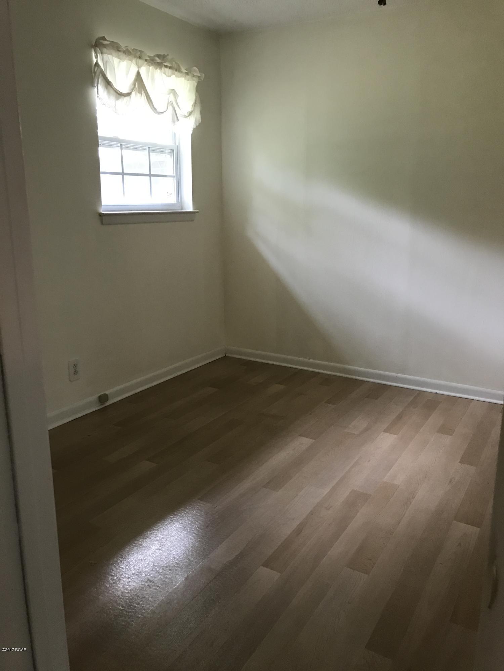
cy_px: 336
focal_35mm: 28
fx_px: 544
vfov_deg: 63.4
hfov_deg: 49.7
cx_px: 252
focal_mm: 3.99
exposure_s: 1/15
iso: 50
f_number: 1.8
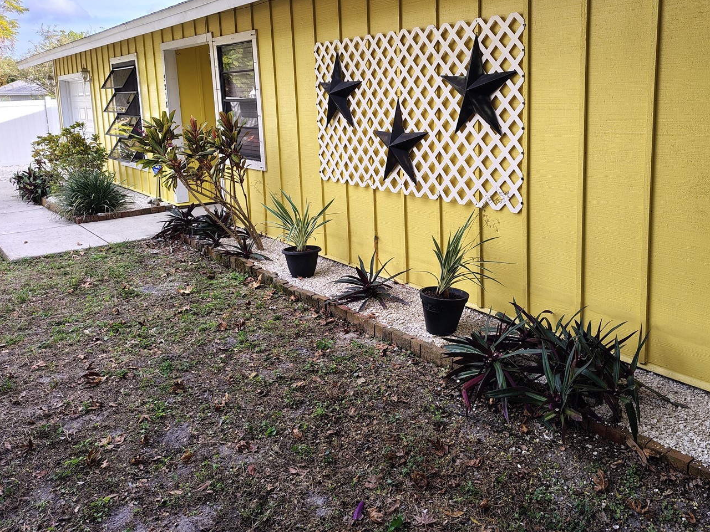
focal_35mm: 30
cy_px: 200
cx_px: 438
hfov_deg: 59.3
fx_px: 615
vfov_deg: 46.4
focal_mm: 5.56
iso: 100
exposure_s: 1/153
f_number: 1.8
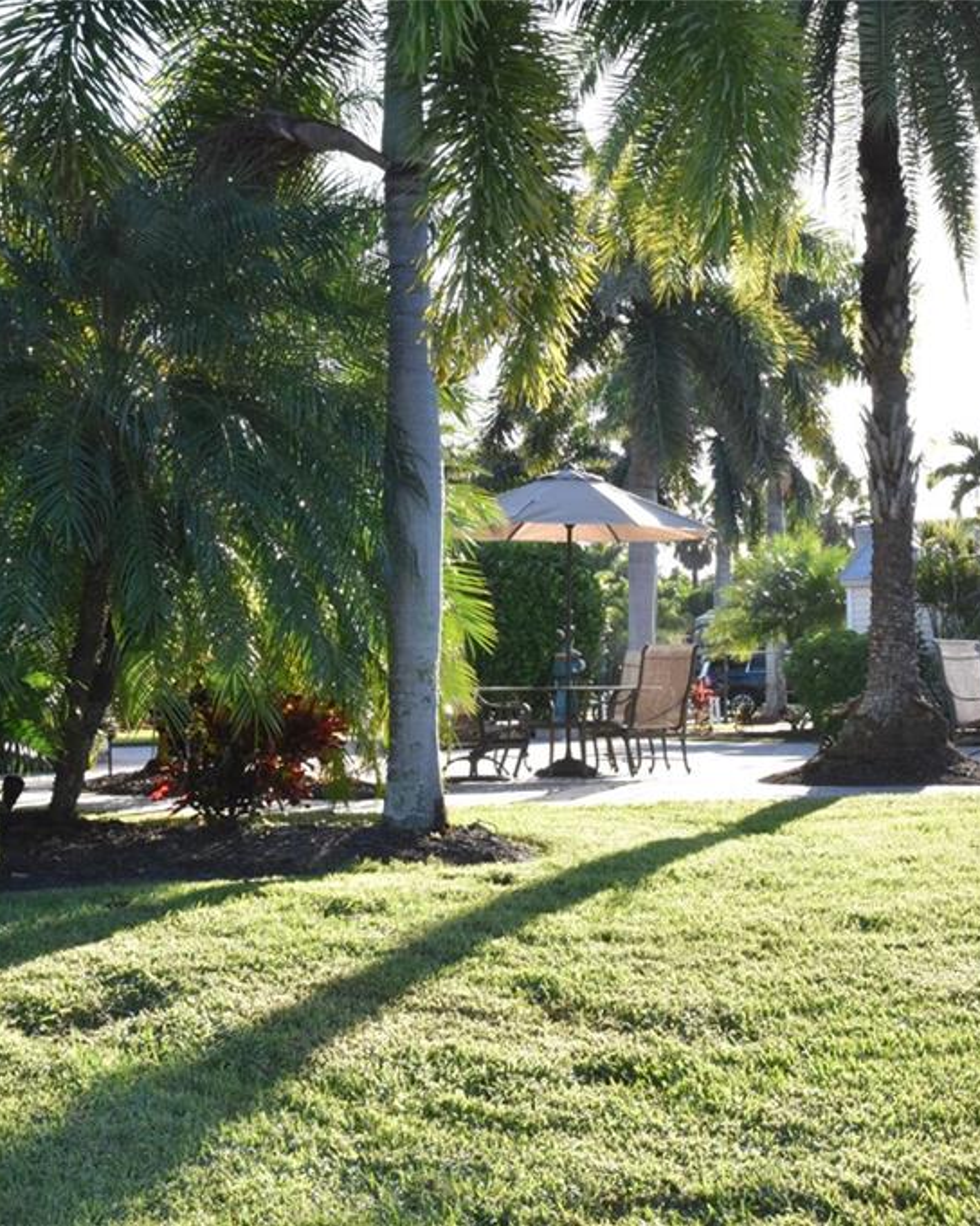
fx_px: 2357
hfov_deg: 23.3
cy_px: 613
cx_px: 715
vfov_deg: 29.1
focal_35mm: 65
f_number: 22
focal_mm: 46
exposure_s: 1/200
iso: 3200
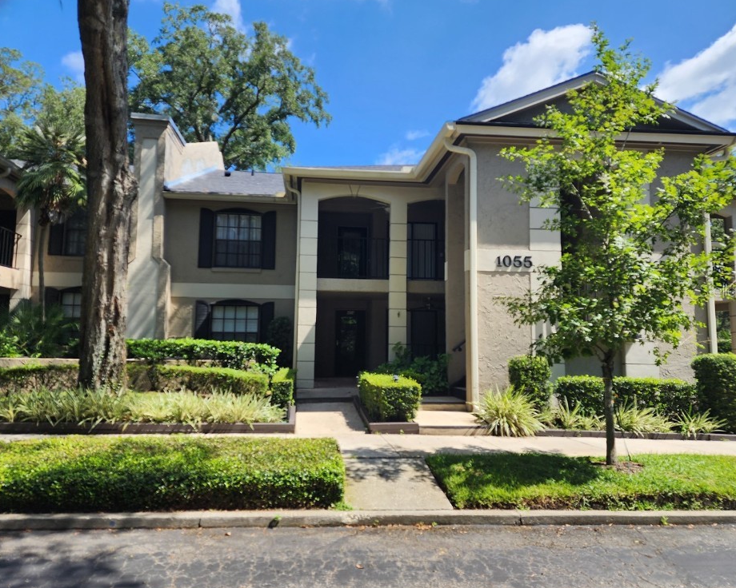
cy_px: 290
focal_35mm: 25
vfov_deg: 56.8
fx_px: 545
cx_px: 366
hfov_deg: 68.1
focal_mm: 6.4
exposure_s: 1/599
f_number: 1.8
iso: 12
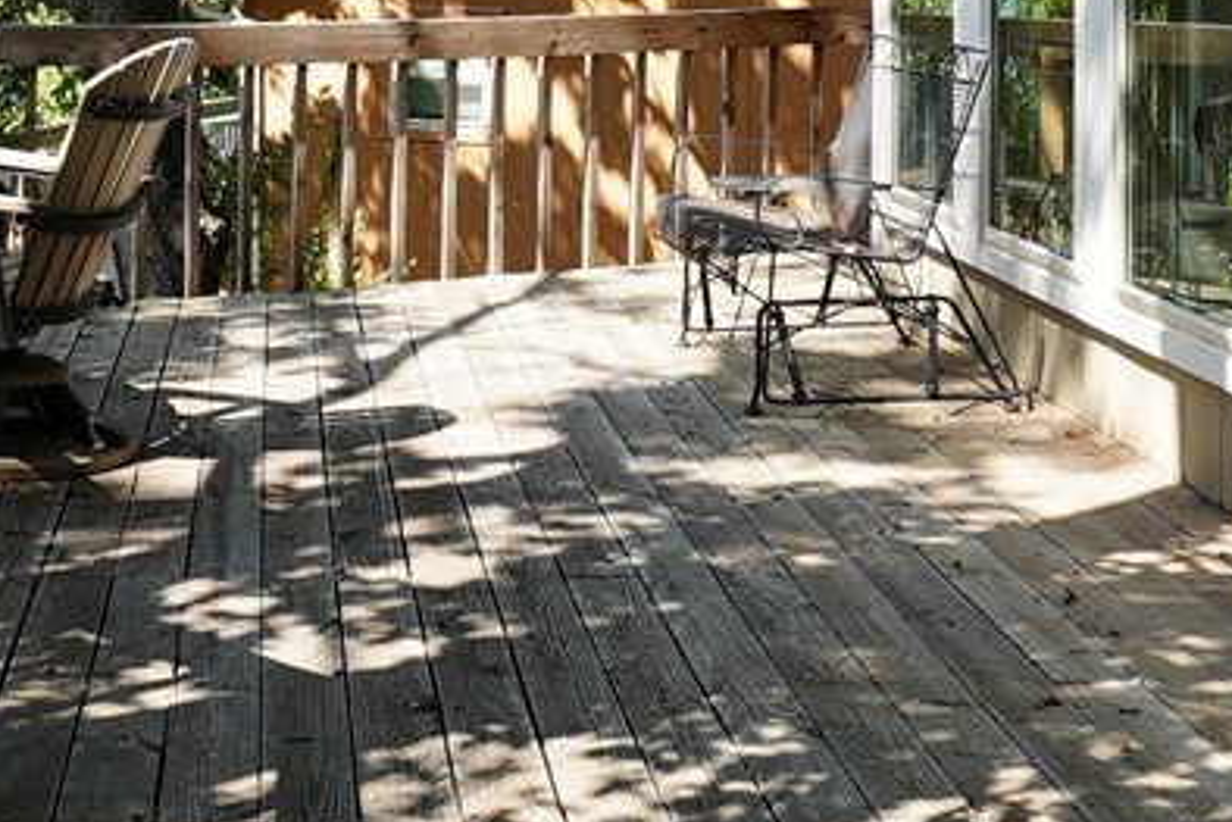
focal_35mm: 62
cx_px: 197
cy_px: -97
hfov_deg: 31.3
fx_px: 2122
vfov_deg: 20.8
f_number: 5.6
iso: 80
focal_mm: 12
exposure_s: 1/80
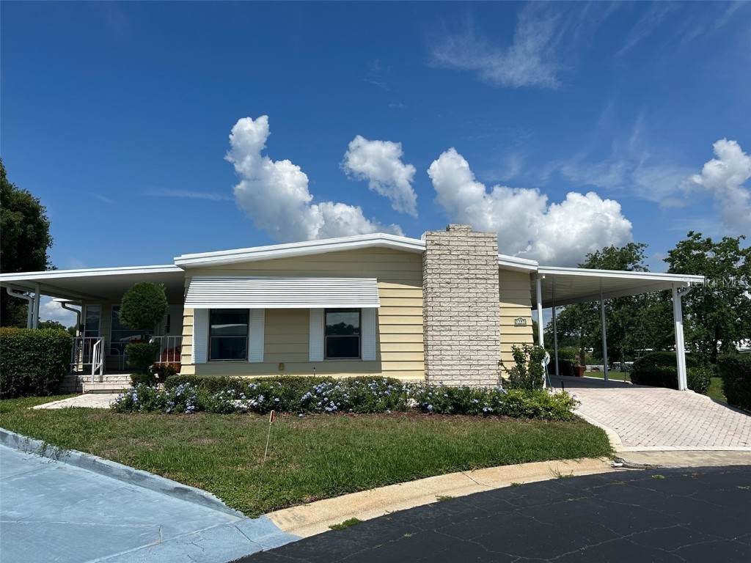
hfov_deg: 71.6
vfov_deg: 56.8
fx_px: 521
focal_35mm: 24
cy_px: 282
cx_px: 376
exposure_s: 1/9709
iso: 80
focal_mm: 6.86
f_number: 1.78
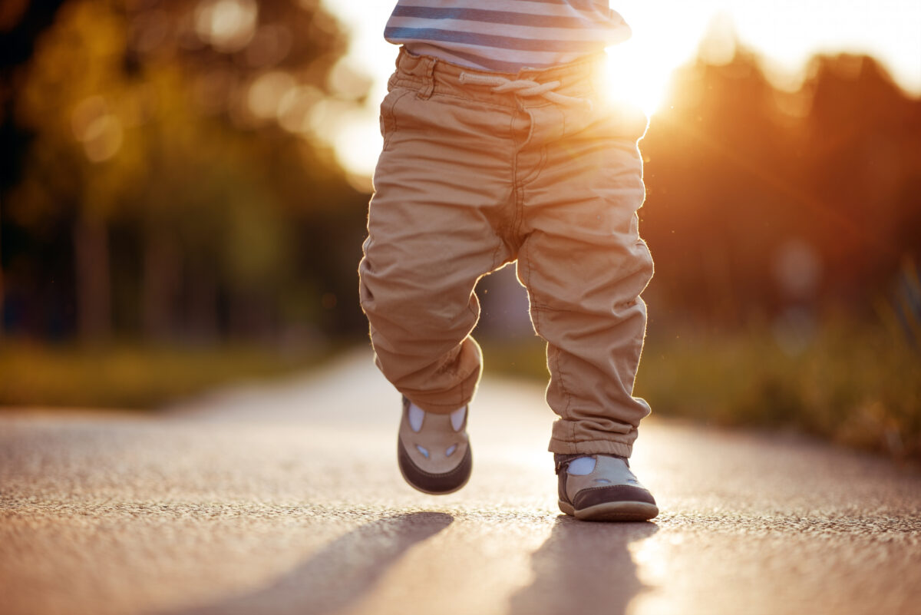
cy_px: 308
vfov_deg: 27.0
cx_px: 460
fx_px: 1280
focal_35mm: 50
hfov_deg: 39.6
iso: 200
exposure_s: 1/100
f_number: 2
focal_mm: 50
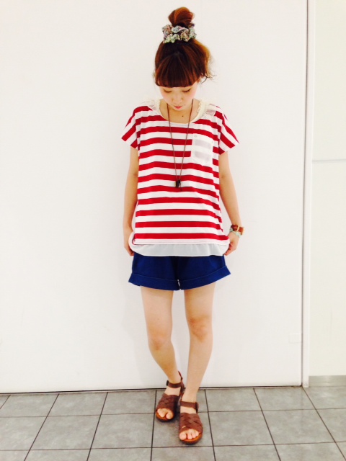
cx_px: 173
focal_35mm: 33
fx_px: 440
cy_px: 230
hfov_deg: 42.9
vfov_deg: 55.4
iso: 125
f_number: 2.4
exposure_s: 1/20
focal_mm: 4.12
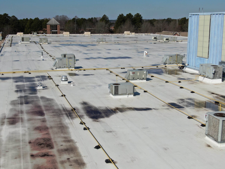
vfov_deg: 30.3
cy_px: 84
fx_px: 312
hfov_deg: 39.7
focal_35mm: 48
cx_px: 112
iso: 100
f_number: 3.8
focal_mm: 8.6
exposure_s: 1/1600
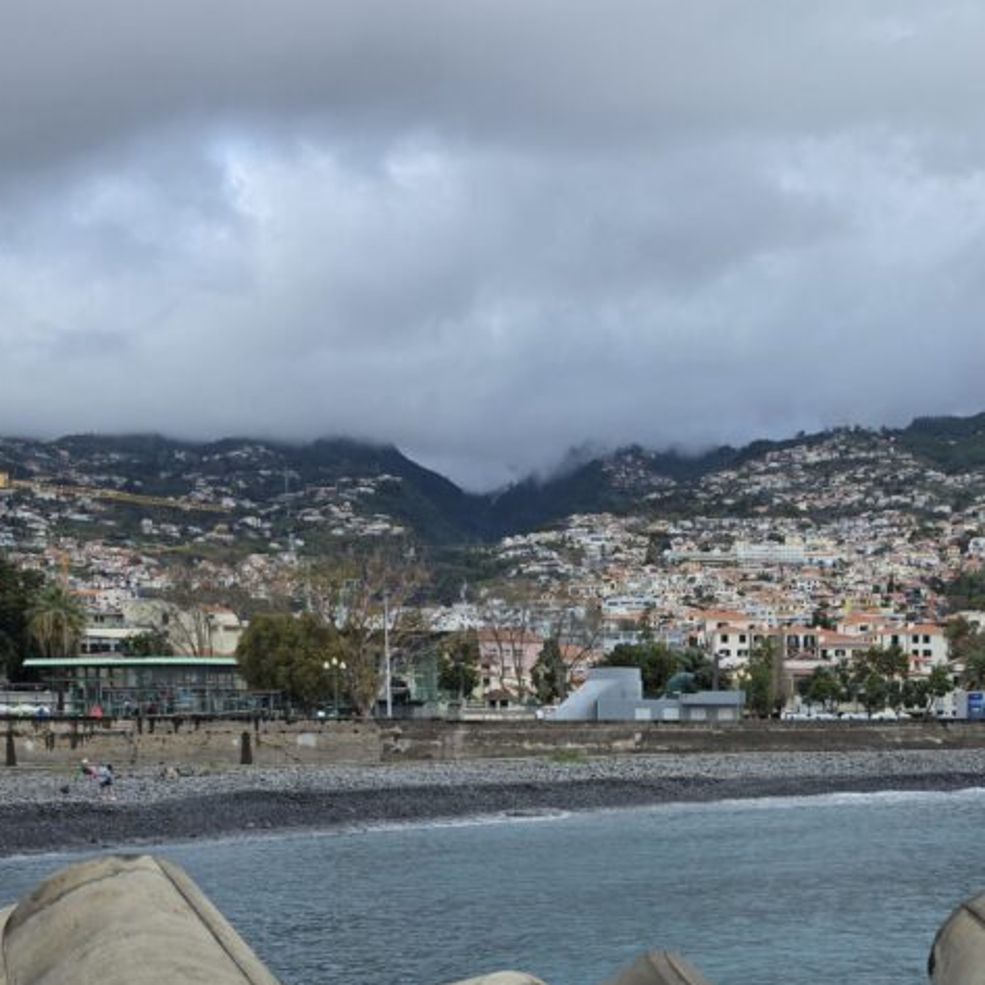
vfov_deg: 37.1
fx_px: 1417
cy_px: 779
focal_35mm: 44
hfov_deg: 37.7
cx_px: 702
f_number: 1.7
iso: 80
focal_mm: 6.3
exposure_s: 1/1293
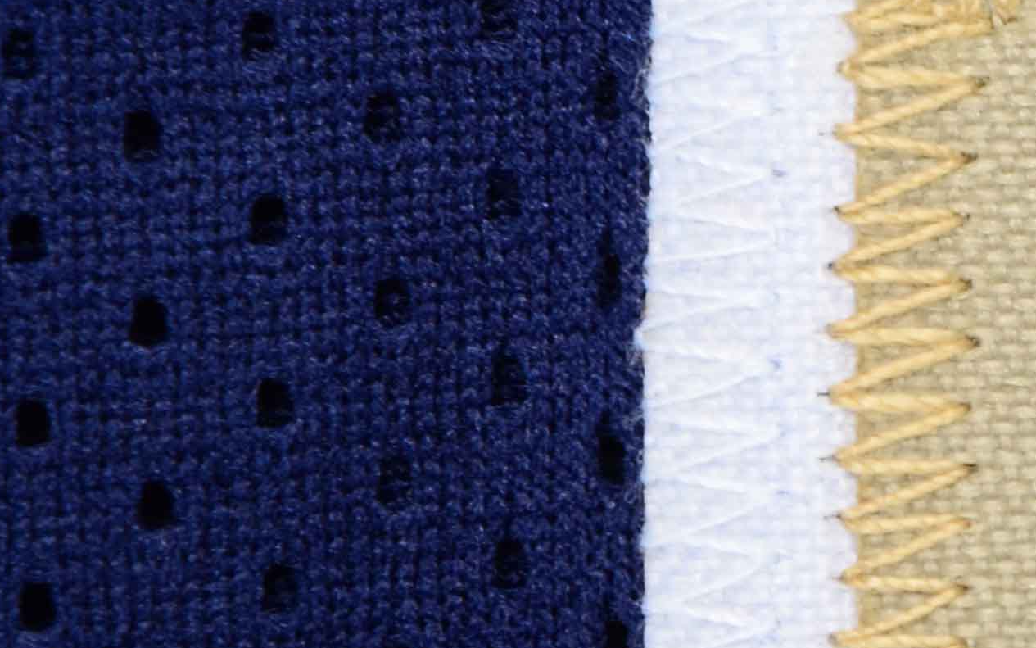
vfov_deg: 2.1
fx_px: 17620
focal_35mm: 624
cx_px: 1671
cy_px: 608
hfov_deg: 3.4
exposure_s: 1/160
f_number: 14
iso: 200
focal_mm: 105
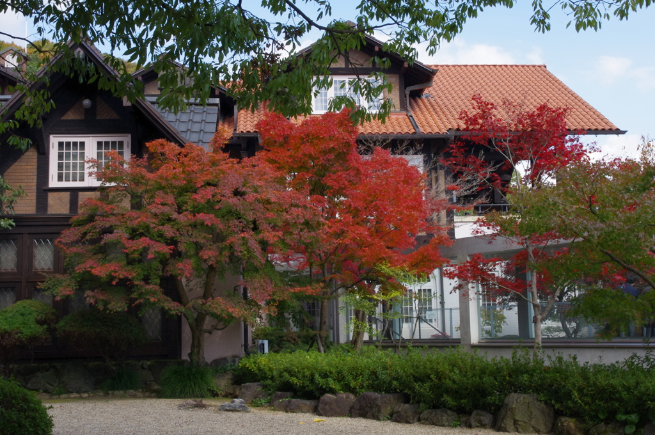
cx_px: 328
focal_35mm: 46
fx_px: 836
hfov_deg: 42.8
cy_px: 218
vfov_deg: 29.2
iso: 400
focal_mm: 30.63
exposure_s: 1/160
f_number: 11
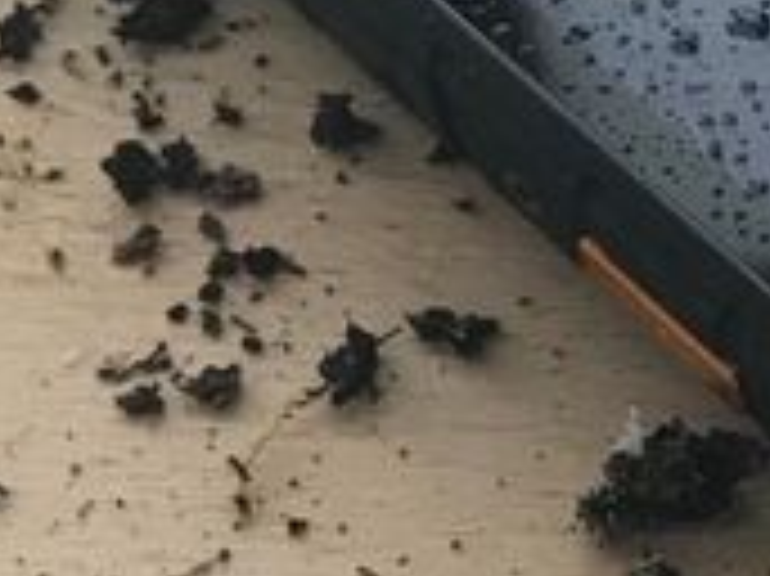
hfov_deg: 13.1
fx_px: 3112
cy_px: 11
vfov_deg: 10.5
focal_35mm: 140
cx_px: 1256
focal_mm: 3.99
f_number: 1.8
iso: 50
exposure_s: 1/17
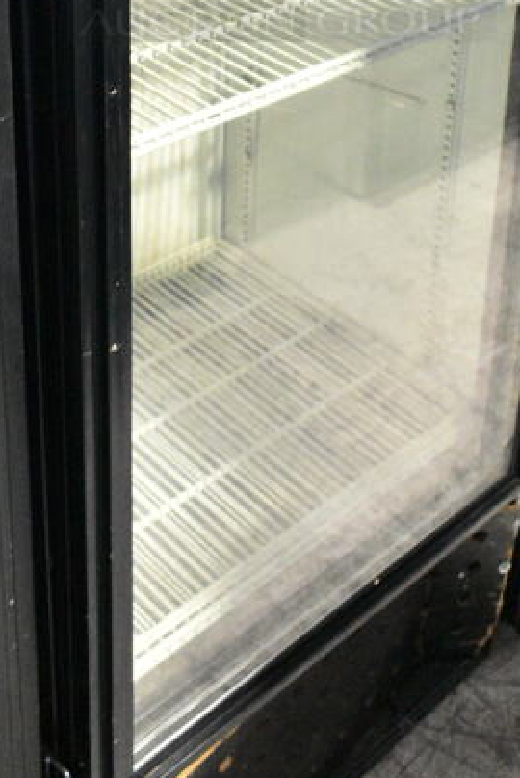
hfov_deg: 22.3
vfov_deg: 29.8
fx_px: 1319
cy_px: -59
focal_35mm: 61
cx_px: 283
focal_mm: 18
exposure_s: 1/100
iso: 6400
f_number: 5
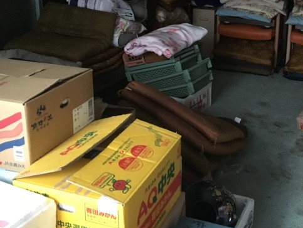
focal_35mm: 48
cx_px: 221
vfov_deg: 29.6
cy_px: 46
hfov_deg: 38.8
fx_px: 420
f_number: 2.2
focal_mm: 4.15
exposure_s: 1/15
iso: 320
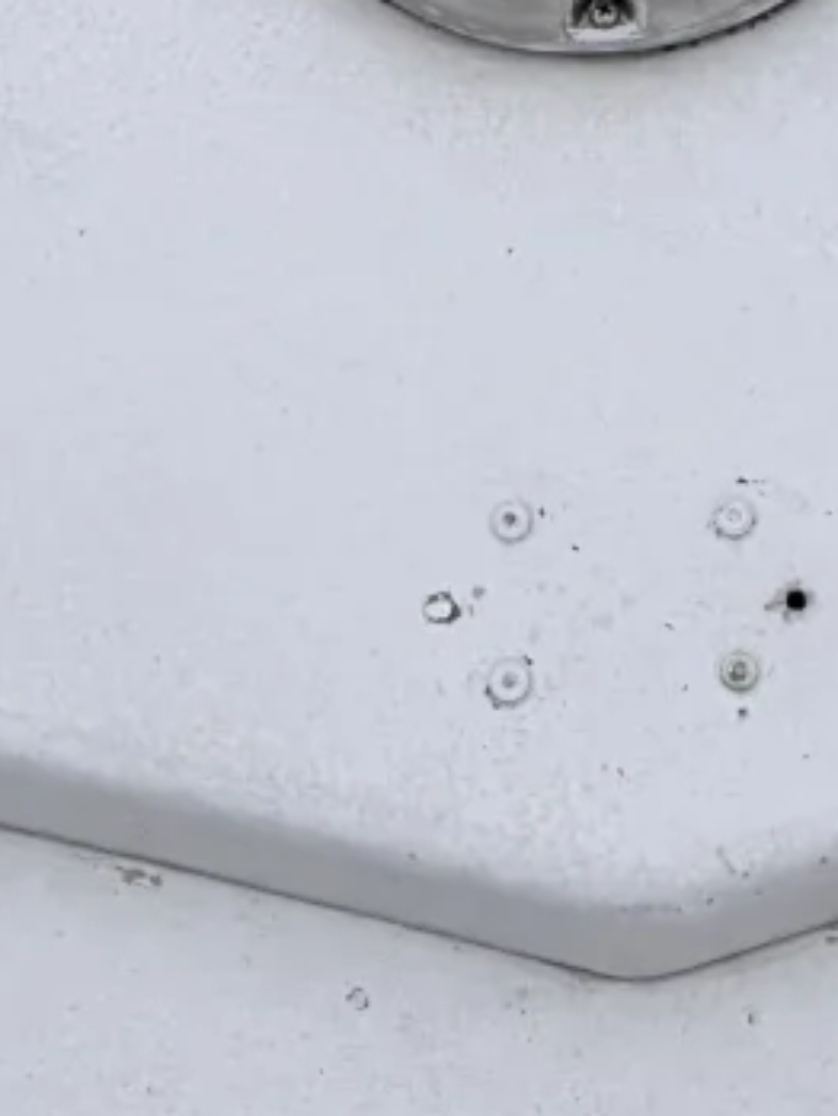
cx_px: 649
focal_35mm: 176
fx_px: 5677
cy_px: -1899
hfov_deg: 8.4
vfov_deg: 9.5
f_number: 1.78
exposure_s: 1/1818
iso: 80
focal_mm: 6.76
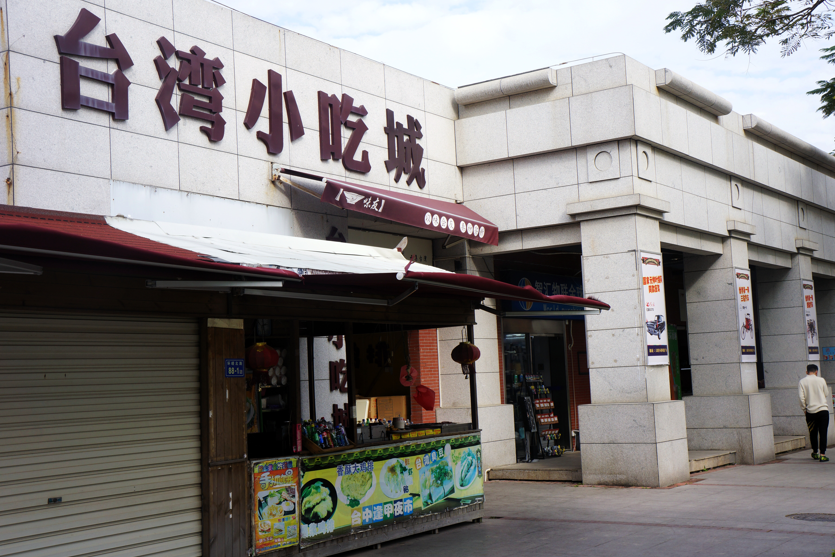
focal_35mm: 46
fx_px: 1067
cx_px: 420
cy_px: 274
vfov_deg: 29.2
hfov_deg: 42.7
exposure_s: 1/100
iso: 100
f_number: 11
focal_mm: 30
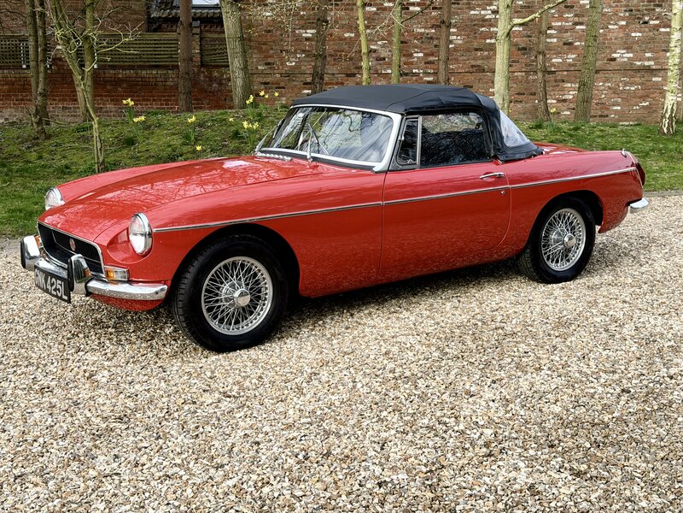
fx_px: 947
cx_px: 342
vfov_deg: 30.3
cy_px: 256
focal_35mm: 48
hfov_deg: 39.7
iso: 64
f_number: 1.78
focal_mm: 6.76
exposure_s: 1/819
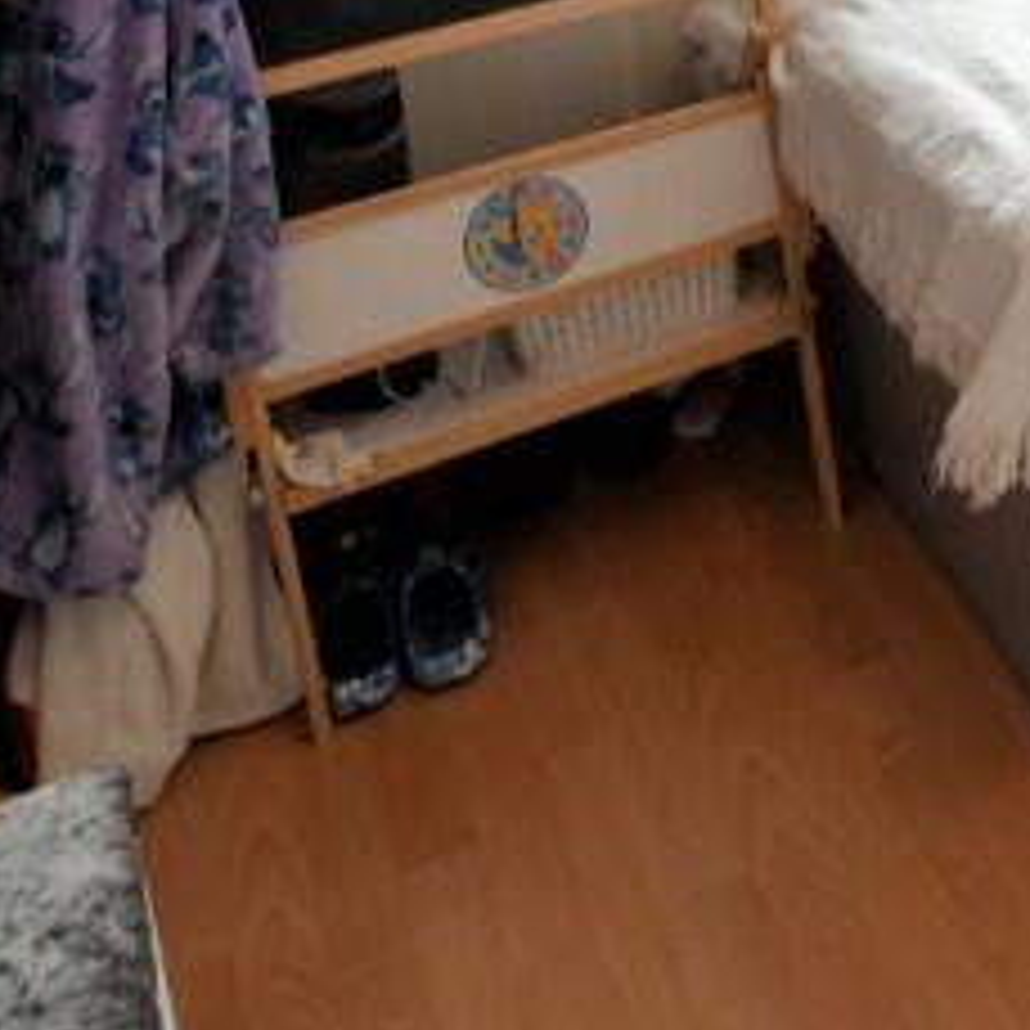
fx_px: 1919
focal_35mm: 57
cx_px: 1565
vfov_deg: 25.4
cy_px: -346
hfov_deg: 23.6
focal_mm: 10
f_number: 8
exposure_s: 1/15
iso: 400
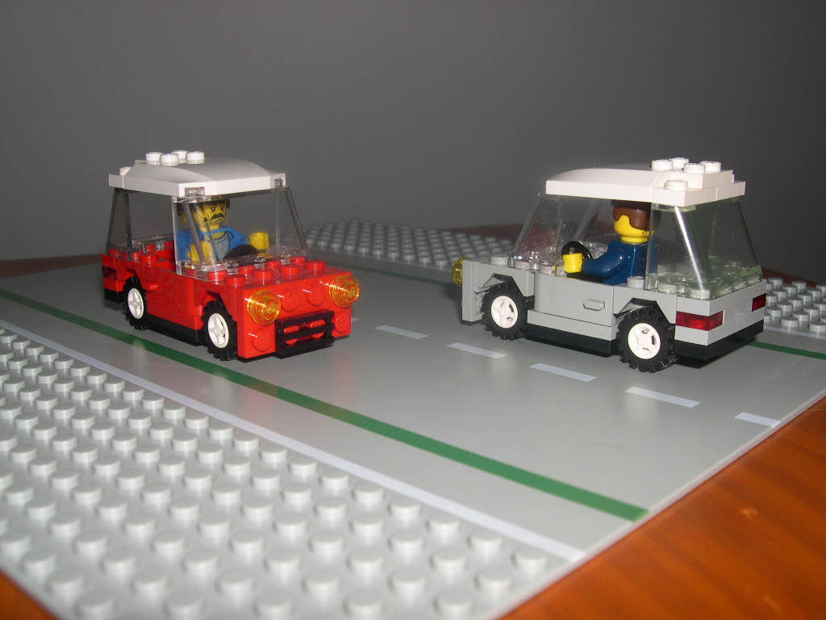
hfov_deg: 49.0
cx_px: 413
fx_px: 907
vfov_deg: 37.7
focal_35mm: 38
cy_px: 310
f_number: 7.6
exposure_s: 1/60
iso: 100
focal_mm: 8
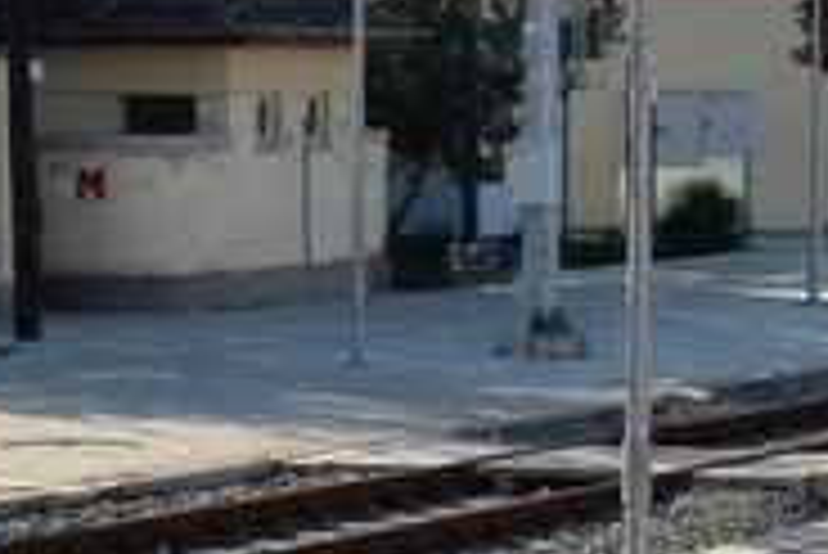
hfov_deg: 10.1
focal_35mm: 202
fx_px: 4650
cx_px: 855
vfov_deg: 6.8
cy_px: 90
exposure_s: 1/340
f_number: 5.6
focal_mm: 31.5
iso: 200
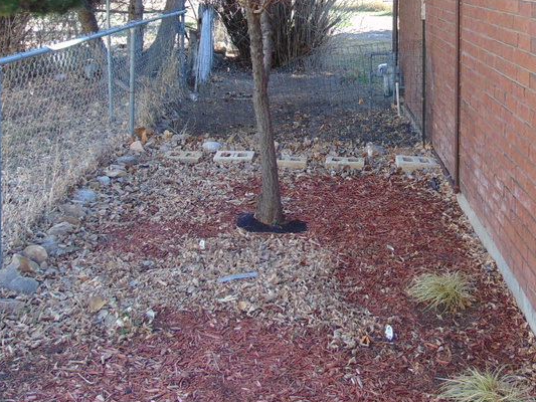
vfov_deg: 29.1
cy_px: 40
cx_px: 327
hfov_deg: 39.4
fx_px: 743
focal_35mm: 48
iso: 80
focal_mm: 4.5
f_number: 3
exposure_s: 1/100
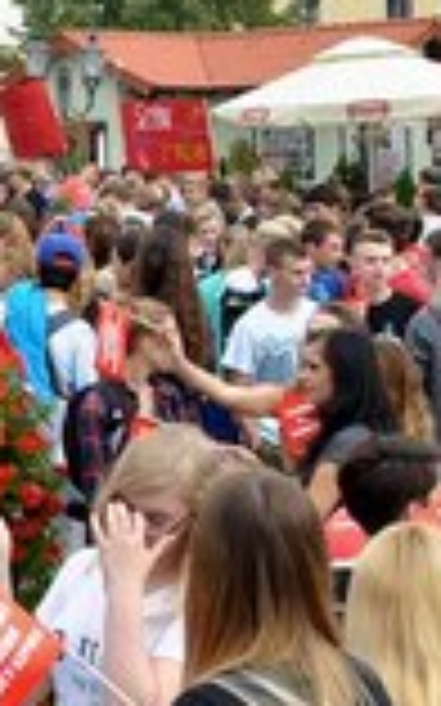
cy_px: 117
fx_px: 2194
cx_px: -454
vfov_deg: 18.1
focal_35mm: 114
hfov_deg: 10.5
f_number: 10
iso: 500
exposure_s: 1/400
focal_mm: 18
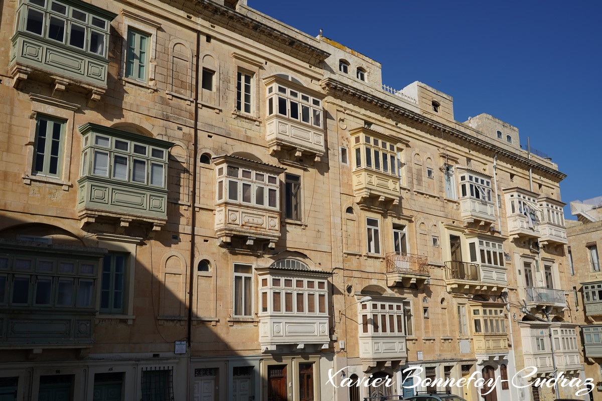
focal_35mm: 35
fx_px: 585
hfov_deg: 54.4
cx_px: 301
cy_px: 200
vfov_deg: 37.9
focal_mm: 35
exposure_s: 1/640
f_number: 8
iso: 100
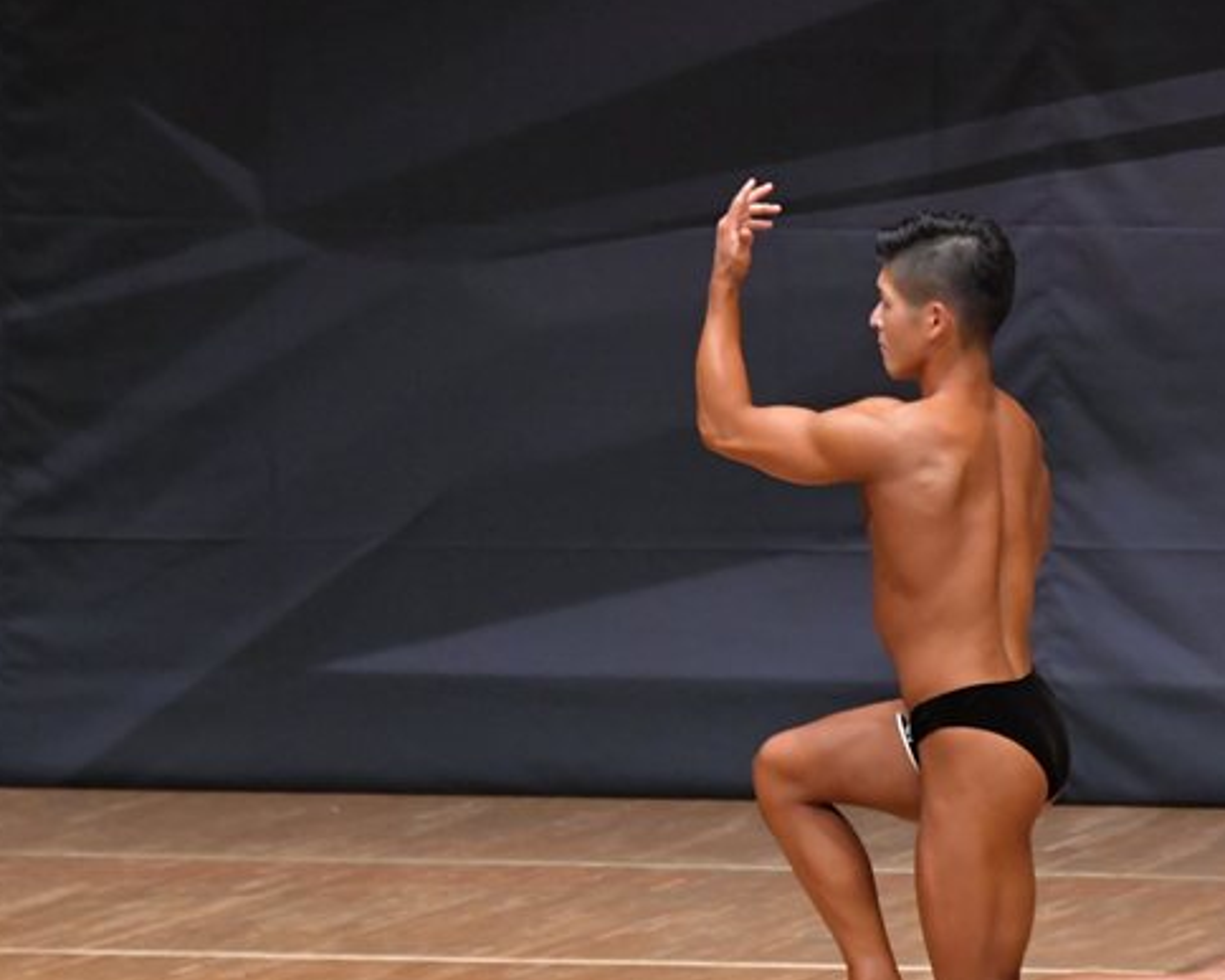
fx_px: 15514
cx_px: 842
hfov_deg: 4.5
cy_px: 598
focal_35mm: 428
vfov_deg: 3.6
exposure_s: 1/400
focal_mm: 190
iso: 6400
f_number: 5.6
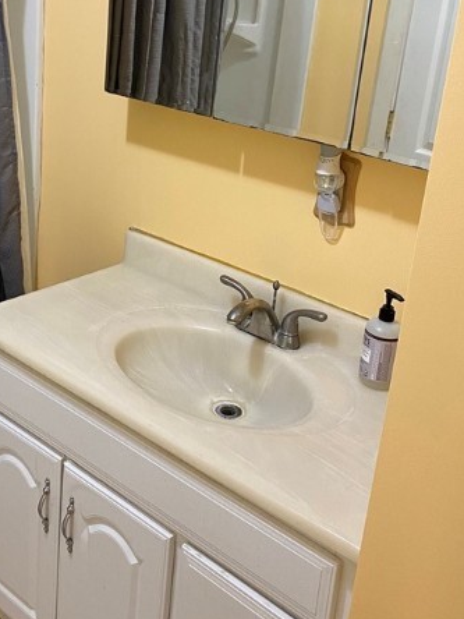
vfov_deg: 41.5
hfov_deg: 32.0
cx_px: 164
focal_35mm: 45
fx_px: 804
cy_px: 201
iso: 160
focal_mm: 4.25
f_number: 1.8
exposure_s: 1/60
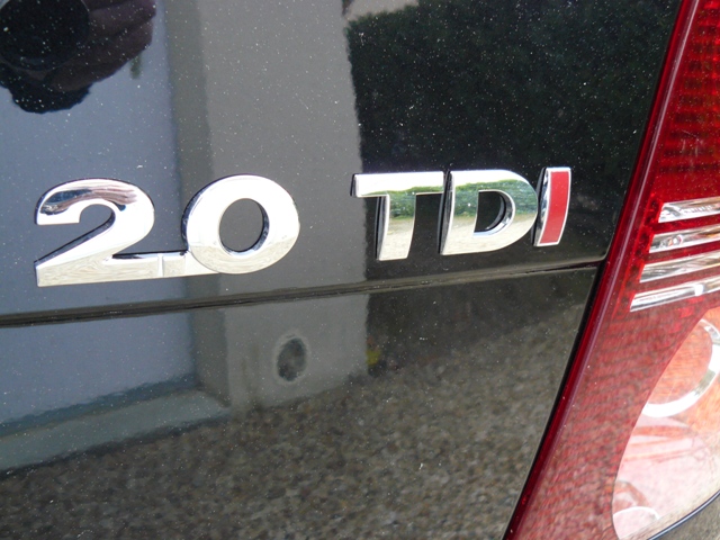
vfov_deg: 39.7
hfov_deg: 51.4
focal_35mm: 36
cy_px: 270
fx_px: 749
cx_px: 360
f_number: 2.8
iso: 200
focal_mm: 6
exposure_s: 1/60
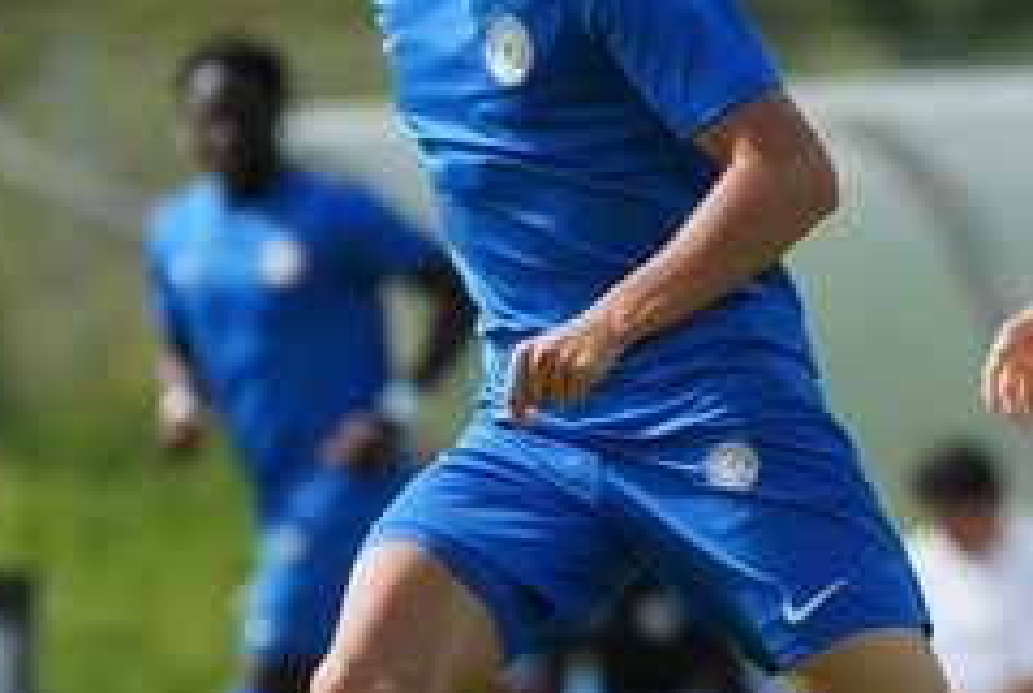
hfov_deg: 1.7
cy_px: 342
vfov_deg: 1.1
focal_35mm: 1232
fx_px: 35417
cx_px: 702
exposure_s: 1/2000
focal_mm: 400
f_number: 5.6
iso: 640
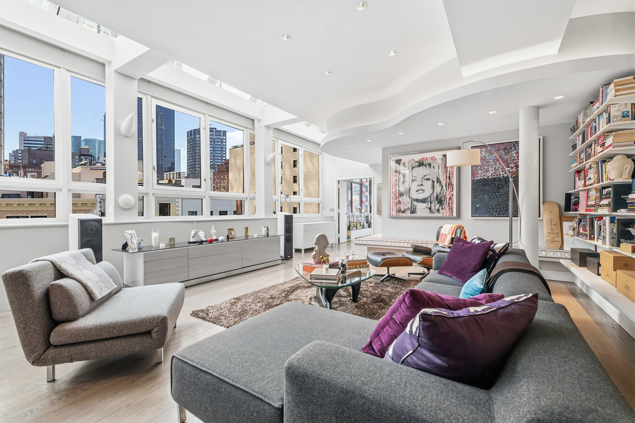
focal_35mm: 15
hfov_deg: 100.4
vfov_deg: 77.2
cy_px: 212
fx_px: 264
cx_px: 318
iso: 500
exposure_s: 1/80
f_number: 8
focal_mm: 15
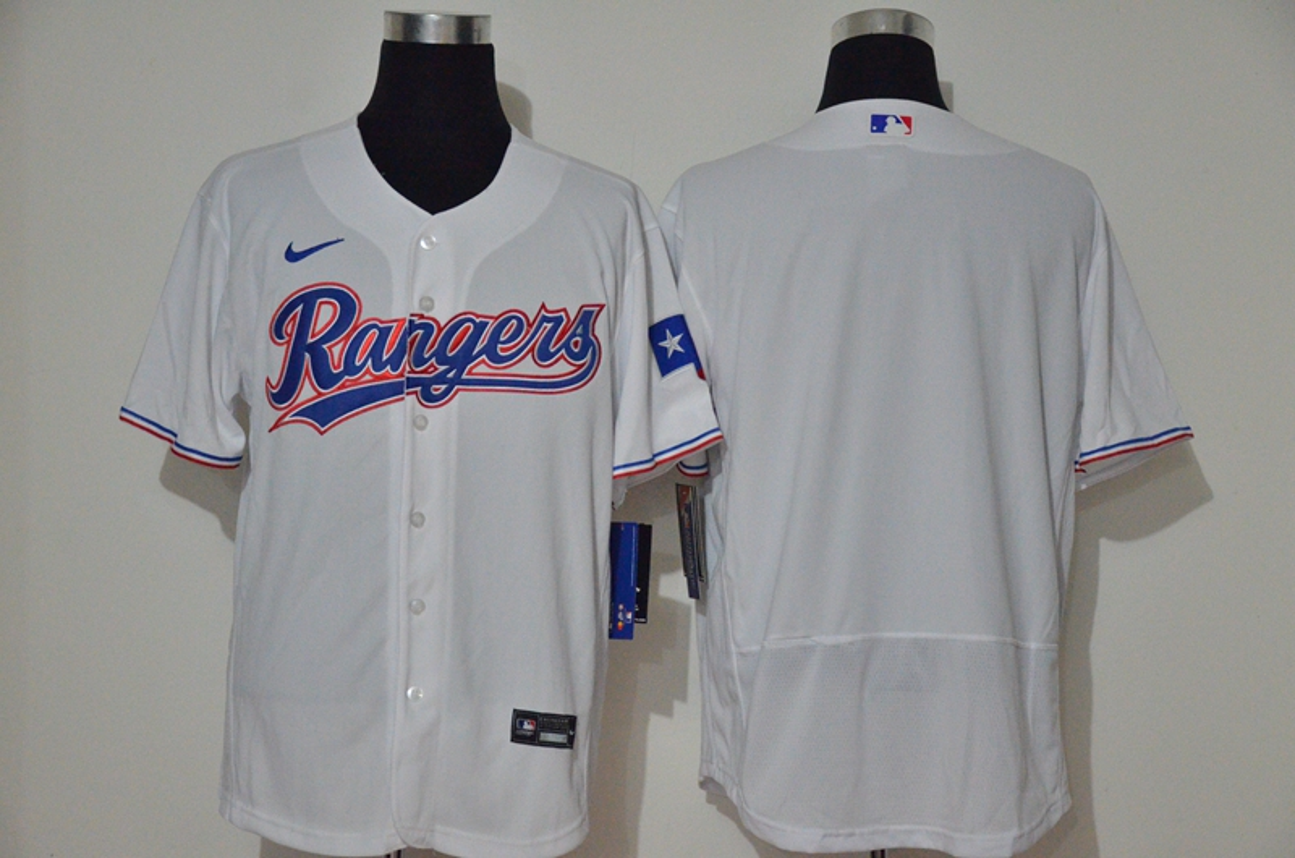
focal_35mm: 75
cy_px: 429
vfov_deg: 18.1
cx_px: 648
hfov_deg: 27.0
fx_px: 2693
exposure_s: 1/60
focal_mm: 50
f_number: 4.8
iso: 4000
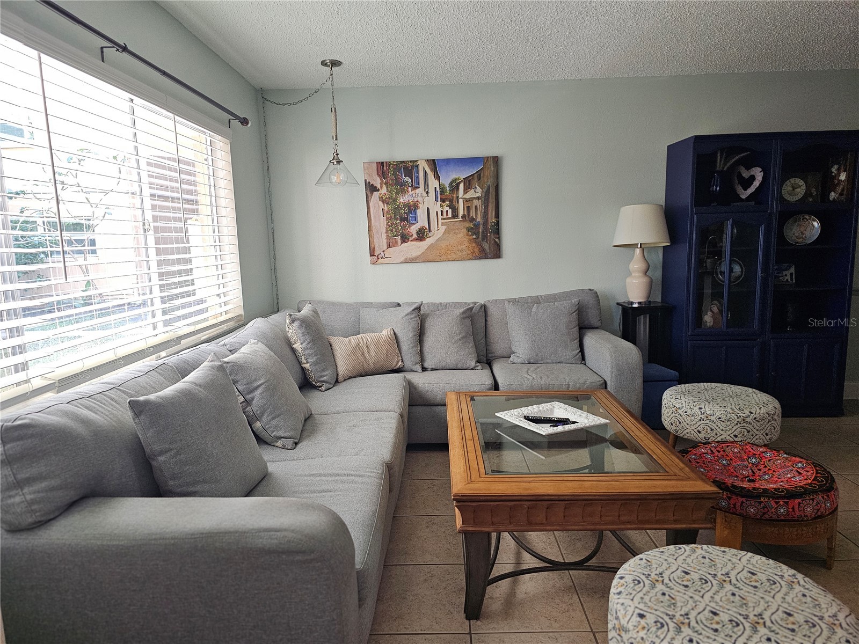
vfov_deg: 58.9
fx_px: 571
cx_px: 430
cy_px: 322
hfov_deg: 73.9
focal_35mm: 23
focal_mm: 6.3
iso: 400
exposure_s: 1/120
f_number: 1.7
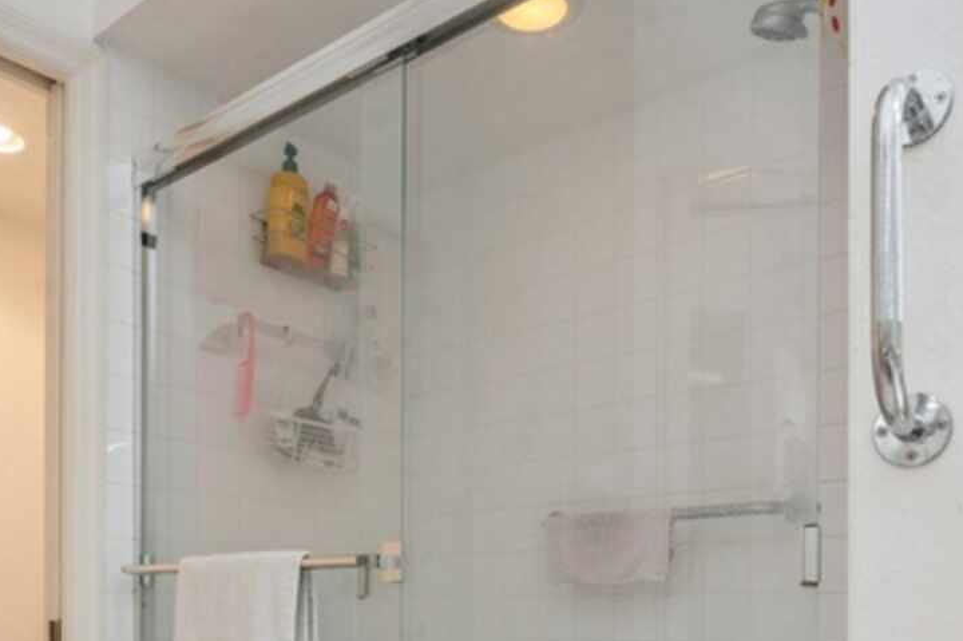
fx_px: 855
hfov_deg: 58.8
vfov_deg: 38.5
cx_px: 484
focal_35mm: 32
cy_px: 565
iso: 200
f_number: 8
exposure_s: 1/10
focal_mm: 12
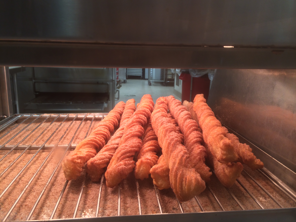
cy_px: 111
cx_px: 148
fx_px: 257
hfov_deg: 60.0
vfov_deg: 46.8
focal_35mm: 30
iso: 64
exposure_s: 1/30
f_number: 2.2
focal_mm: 4.12
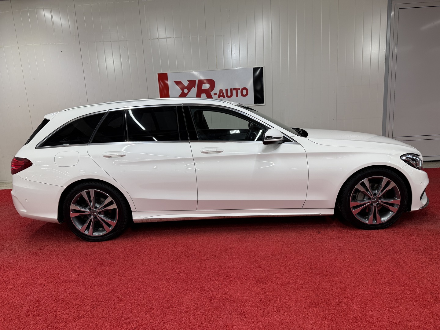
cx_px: 220
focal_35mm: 24
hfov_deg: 71.6
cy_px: 165
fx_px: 305
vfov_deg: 56.8
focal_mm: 6.76
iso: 64
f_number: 1.78
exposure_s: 1/121
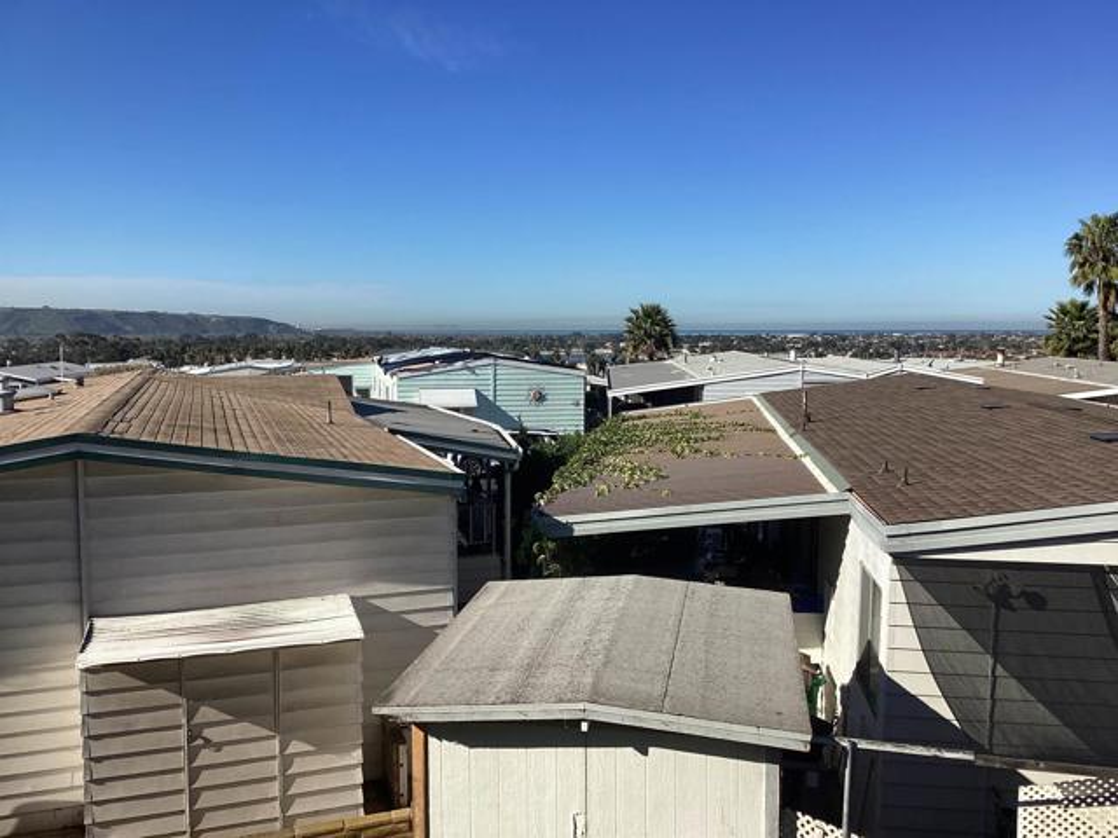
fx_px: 1001
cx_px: 559
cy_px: 419
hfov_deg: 58.4
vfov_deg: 45.4
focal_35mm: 31
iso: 25
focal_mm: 3.3
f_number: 2.4
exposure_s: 1/1894
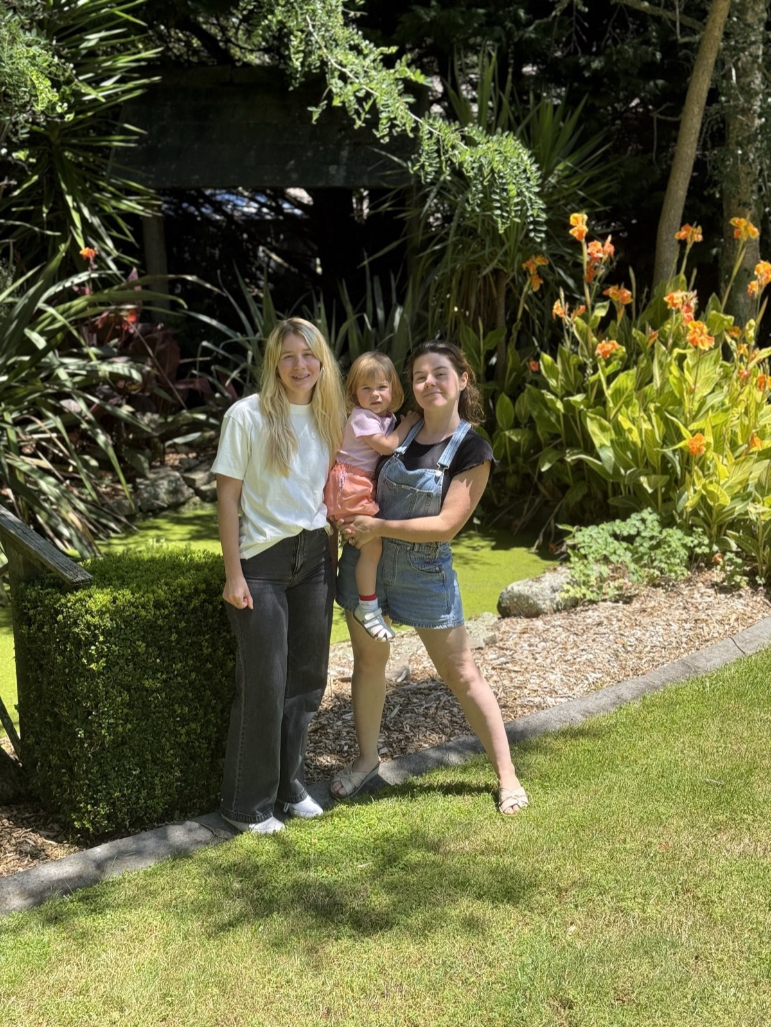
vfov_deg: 39.6
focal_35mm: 48
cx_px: 386
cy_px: 514
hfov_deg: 30.3
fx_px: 1425
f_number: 1.78
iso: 64
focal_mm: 6.76
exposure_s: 1/1307
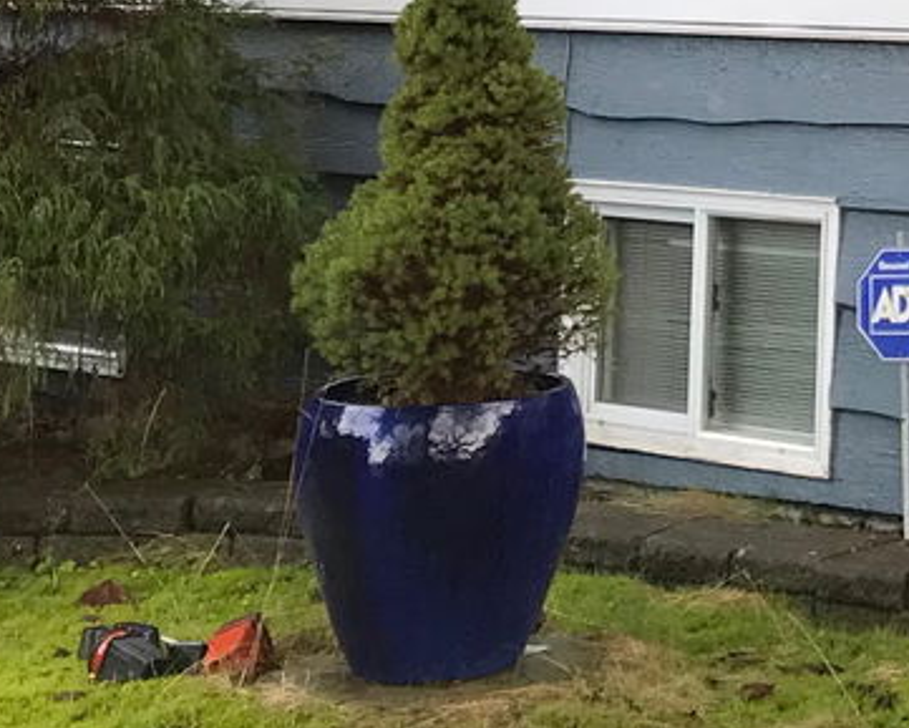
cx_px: 1292
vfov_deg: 11.5
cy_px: -710
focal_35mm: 121
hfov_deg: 14.9
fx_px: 3256
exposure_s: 1/120
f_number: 1.8
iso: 20
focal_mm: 3.99
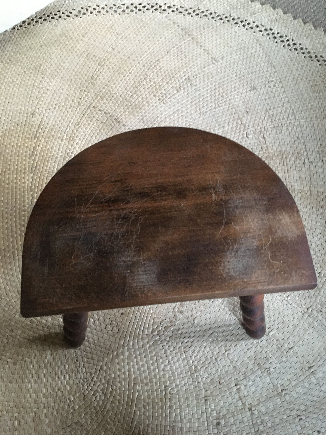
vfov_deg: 61.7
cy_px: 218
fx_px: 364
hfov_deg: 48.2
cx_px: 163
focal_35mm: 29
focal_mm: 4.15
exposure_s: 1/17
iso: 500
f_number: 2.2
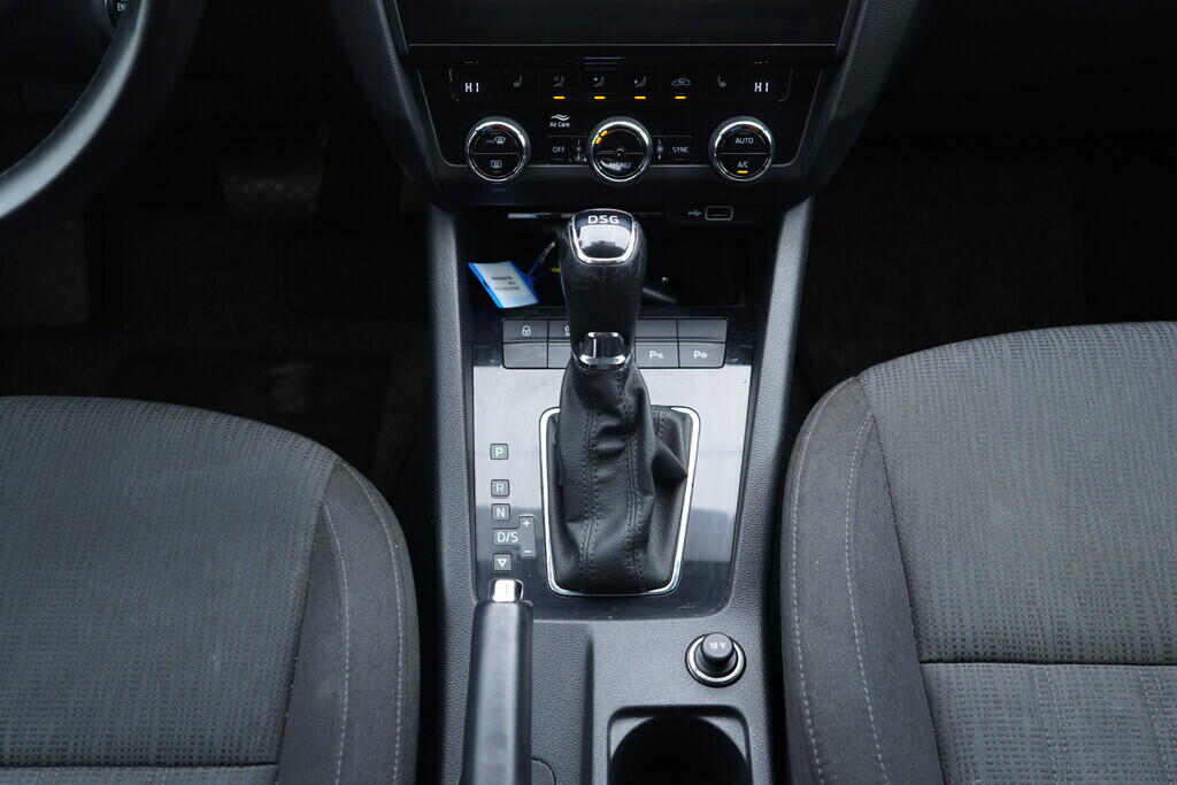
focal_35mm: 36
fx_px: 1177
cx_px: 588
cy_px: 392
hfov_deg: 53.1
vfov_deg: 36.9
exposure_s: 1/40
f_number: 2.8
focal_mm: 24
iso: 320
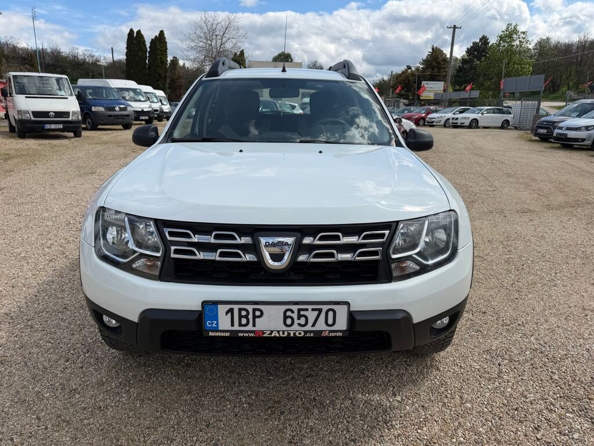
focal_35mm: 24
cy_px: 223
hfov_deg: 71.6
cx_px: 297
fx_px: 412
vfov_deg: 56.8
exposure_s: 1/6711
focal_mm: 6.76
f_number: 1.78
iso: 80
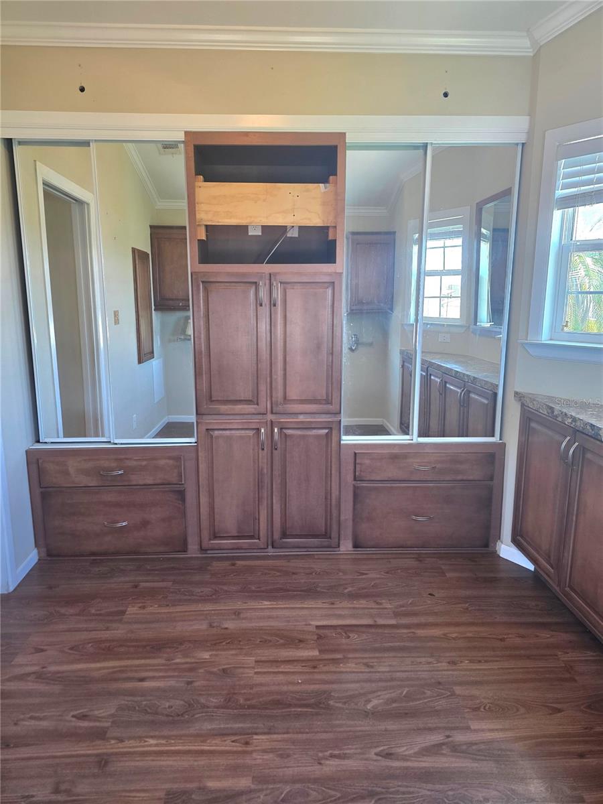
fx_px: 534
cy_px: 402
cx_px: 302
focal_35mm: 23
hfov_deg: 58.9
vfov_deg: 73.9
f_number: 1.7
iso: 160
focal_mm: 6.3
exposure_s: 1/120
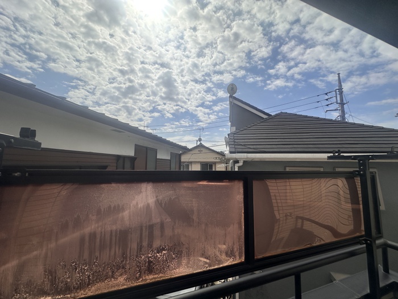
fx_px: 161
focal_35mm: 14
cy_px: 150
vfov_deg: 85.7
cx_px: 199
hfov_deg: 102.1
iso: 50
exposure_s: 1/4651
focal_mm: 2.22
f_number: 2.2
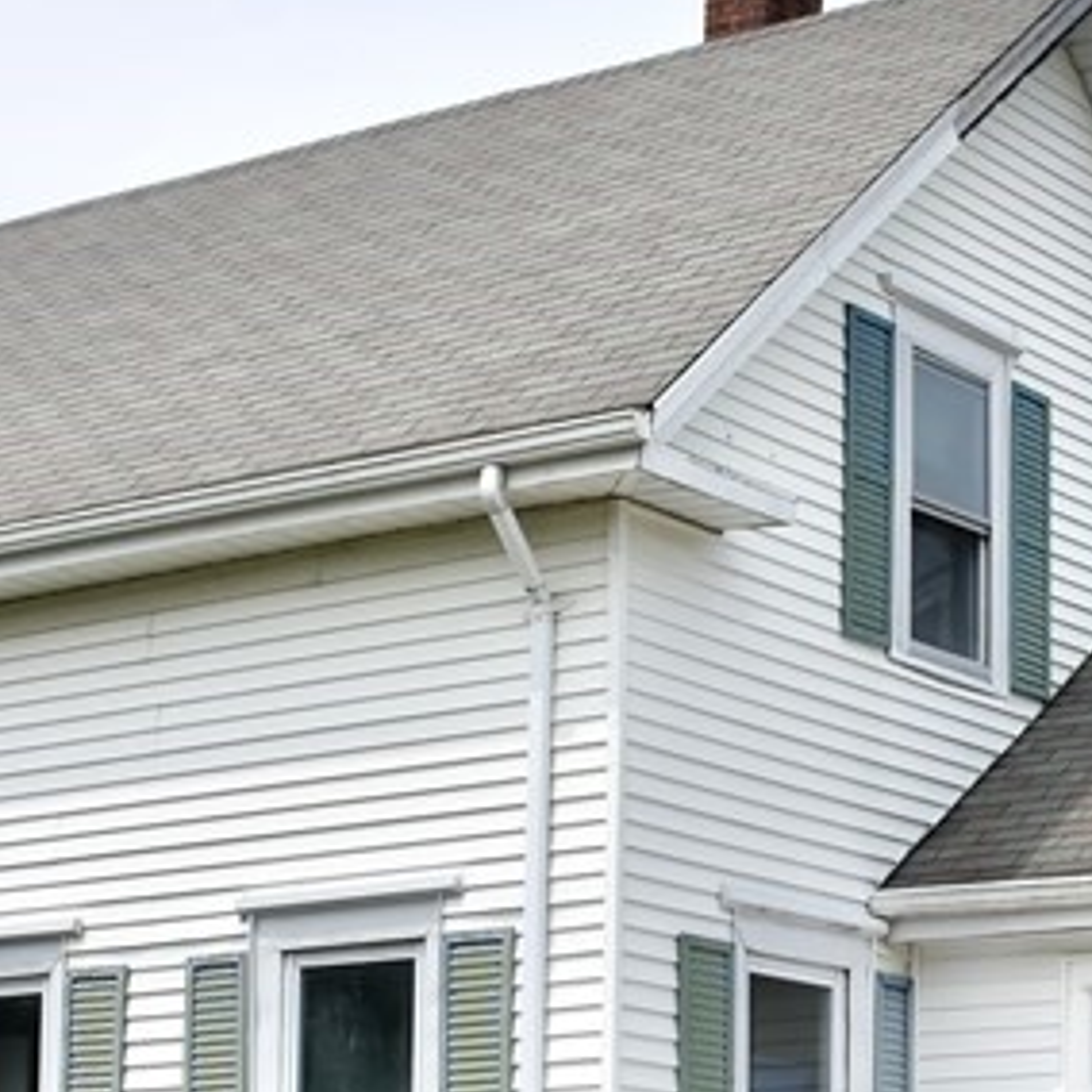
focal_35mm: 92
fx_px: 3284
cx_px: 857
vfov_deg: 18.5
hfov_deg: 18.7
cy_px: 1013
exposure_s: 1/500
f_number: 8
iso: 140
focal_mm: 20
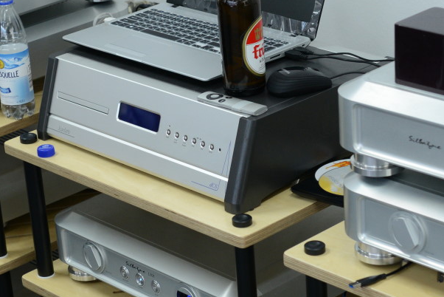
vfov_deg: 11.5
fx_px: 1468
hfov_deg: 17.2
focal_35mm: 119
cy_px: 148
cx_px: 152
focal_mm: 35
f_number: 4.5
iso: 640
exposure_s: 1/80
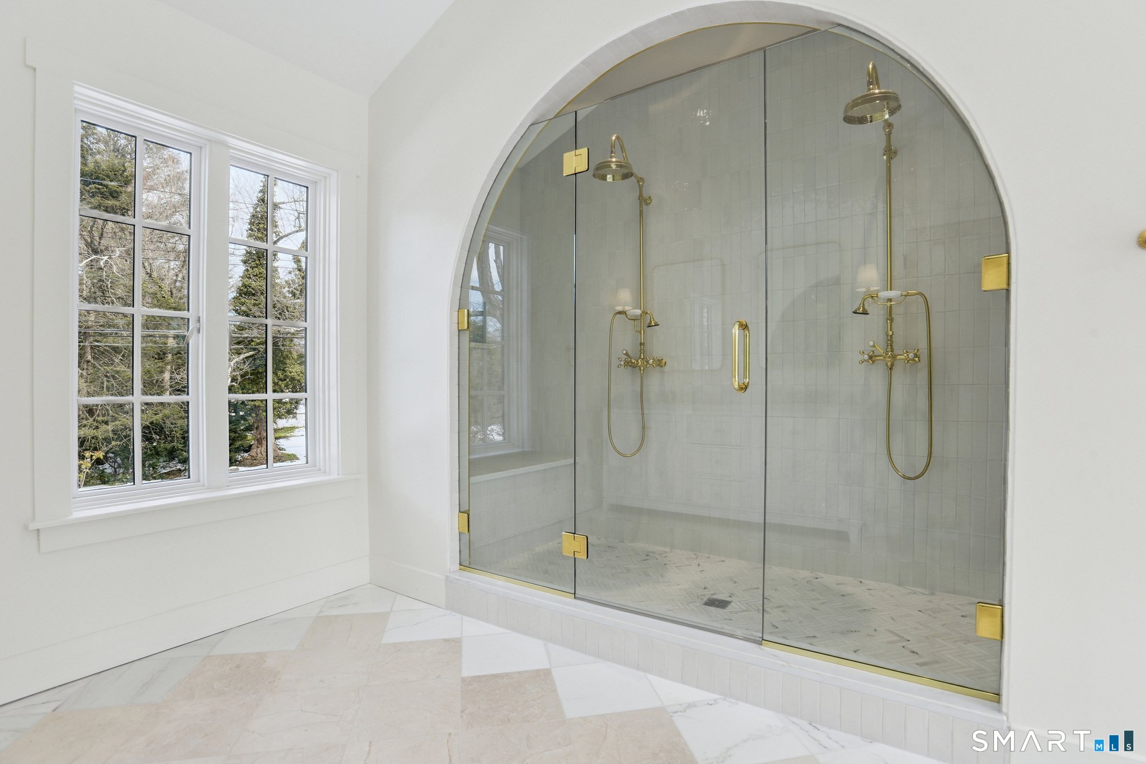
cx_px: 573
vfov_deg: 70.4
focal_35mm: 17
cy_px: 382
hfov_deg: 93.3
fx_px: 541
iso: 400
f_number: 11
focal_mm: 17
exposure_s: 1/125
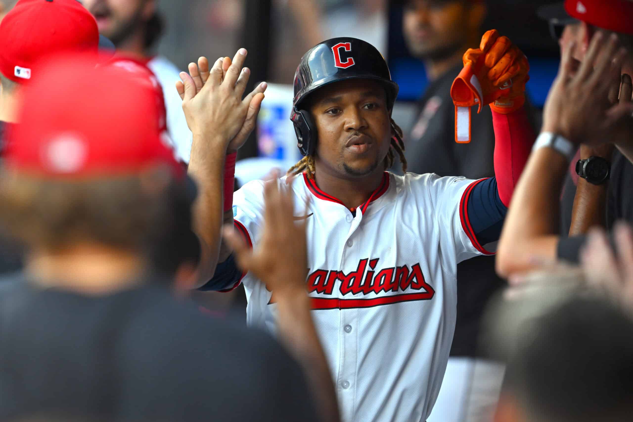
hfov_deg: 5.2
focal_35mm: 400
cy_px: 211
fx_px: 7033
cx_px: 316
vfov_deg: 3.4
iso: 1250
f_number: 4
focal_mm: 400
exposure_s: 1/1250
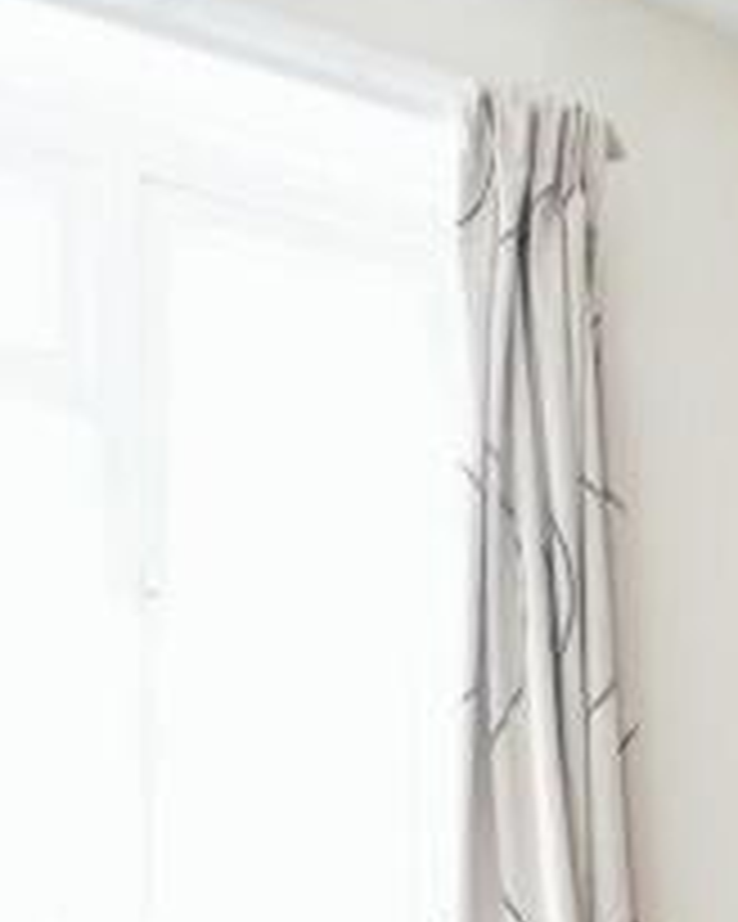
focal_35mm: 48
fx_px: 1311
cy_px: 915
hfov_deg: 27.5
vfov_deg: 35.2
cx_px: 893
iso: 2000
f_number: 9
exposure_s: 1/30
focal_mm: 16
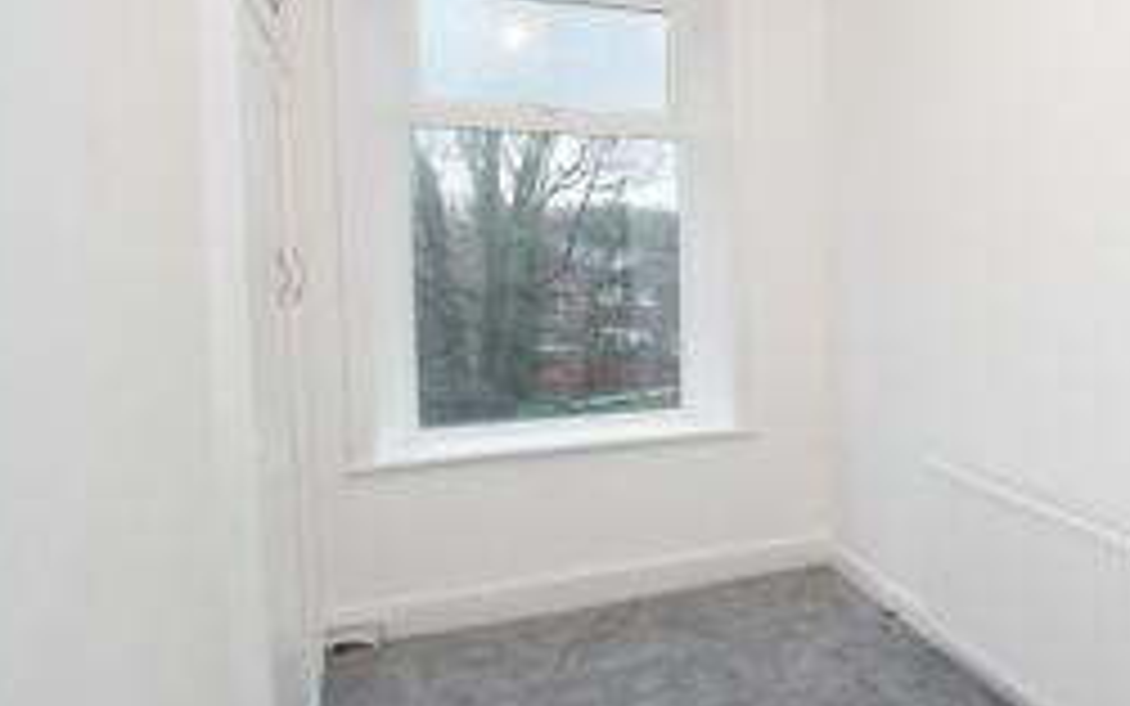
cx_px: 941
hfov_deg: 58.4
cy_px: 420
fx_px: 893
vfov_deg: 43.0
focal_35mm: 29
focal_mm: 10
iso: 1250
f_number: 4
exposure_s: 1/160
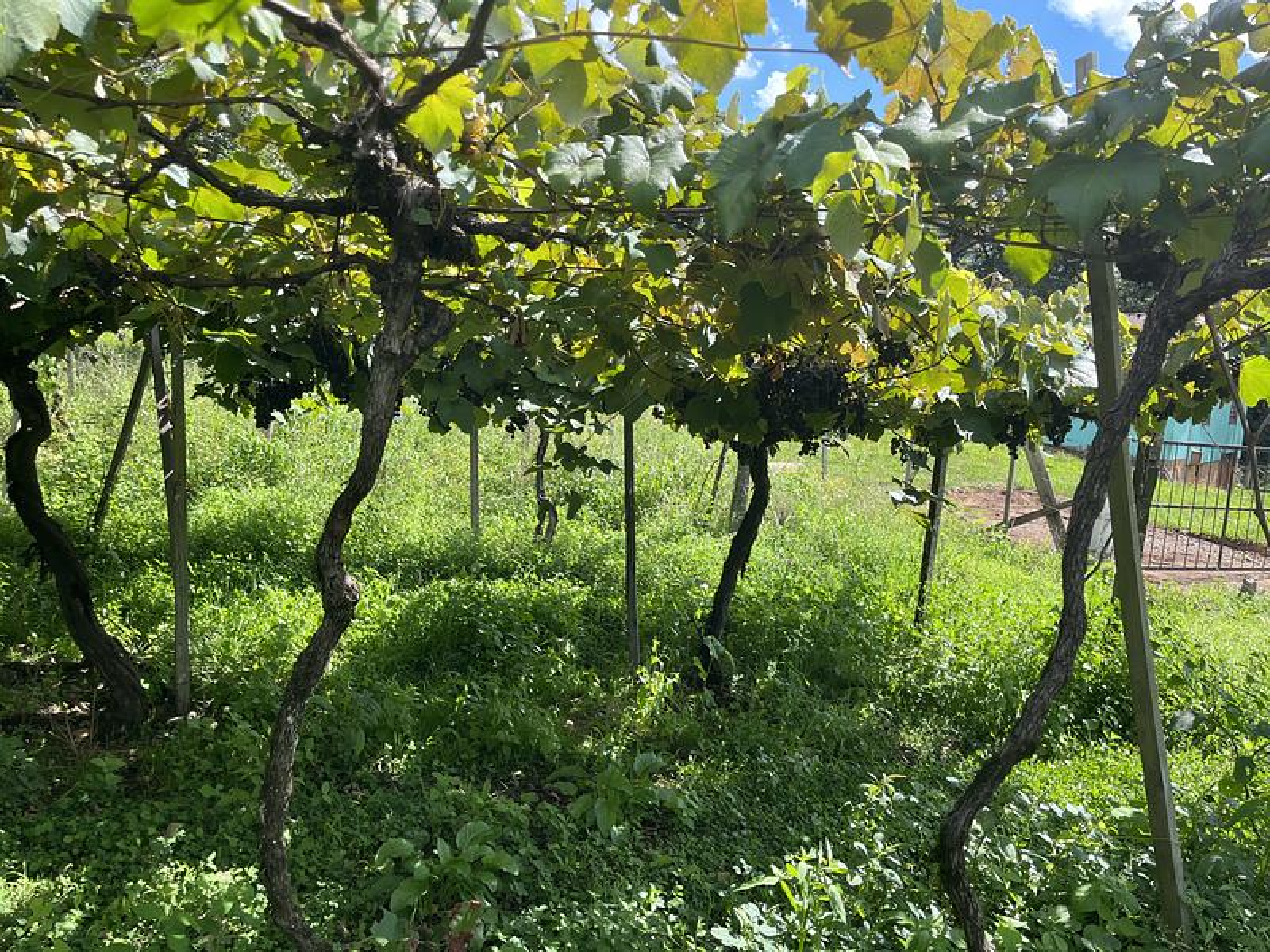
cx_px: 635
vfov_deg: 53.1
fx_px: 954
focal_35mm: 26
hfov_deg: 67.3
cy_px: 476
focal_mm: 5.1
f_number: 1.6
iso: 50
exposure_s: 1/975
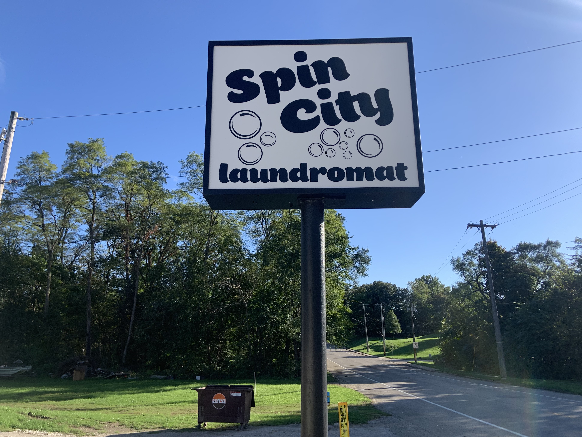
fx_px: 454
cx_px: 290
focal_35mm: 27
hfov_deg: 65.3
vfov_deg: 51.3
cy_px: 213
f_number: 1.8
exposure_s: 1/1513
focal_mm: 4.25
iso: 25
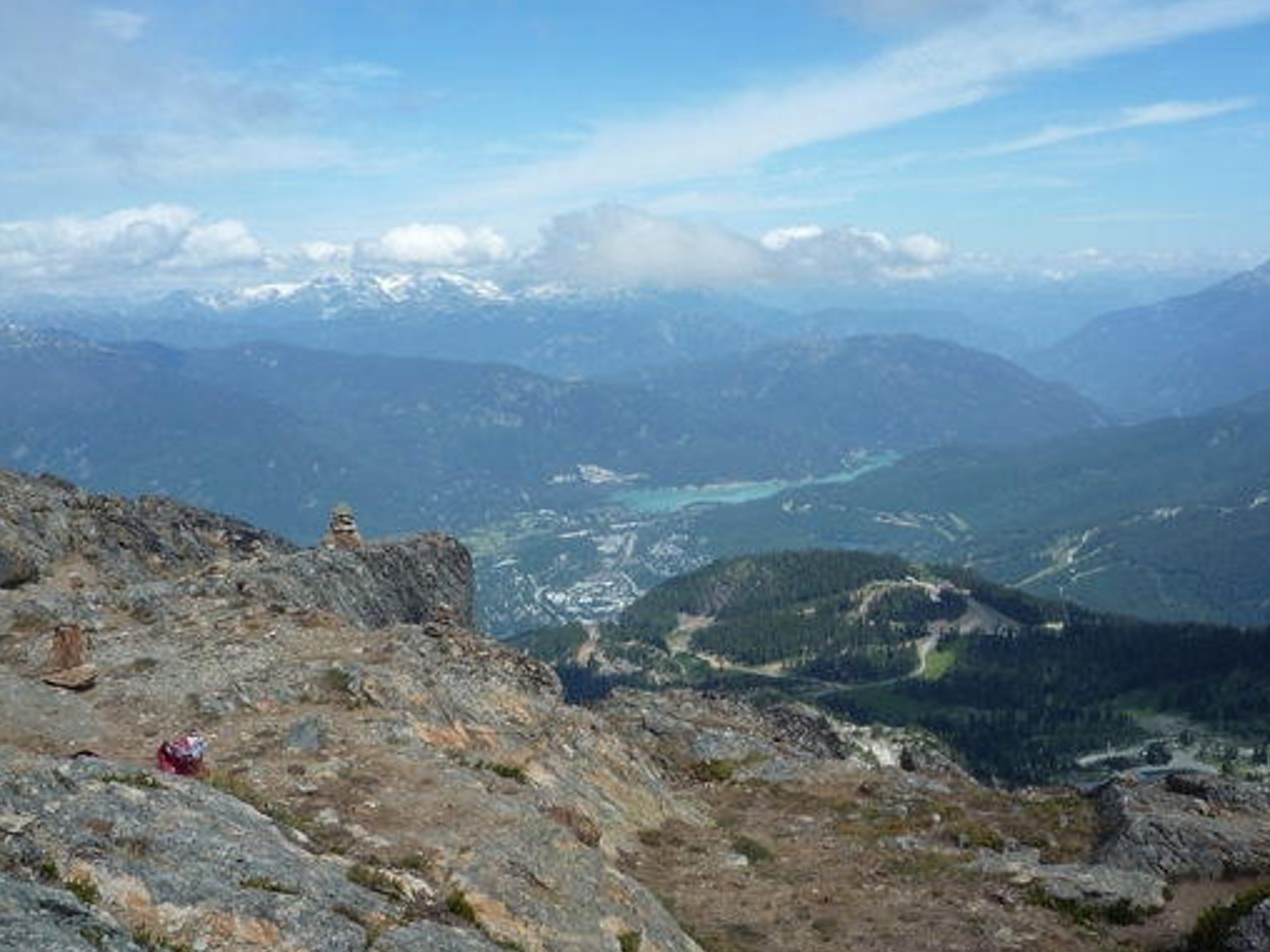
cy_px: 450
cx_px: 748
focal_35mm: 39
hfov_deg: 47.6
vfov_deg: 36.8
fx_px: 1431
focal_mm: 5.8
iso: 100
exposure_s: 1/640
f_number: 4.5
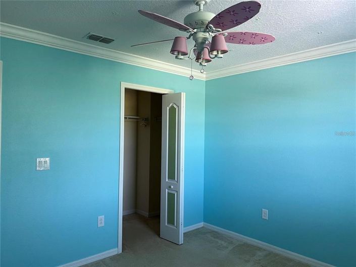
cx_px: 178
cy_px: 134
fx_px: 267
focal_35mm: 26
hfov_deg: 67.3
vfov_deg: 53.0
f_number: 1.5
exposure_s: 1/60
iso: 125
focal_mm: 5.7
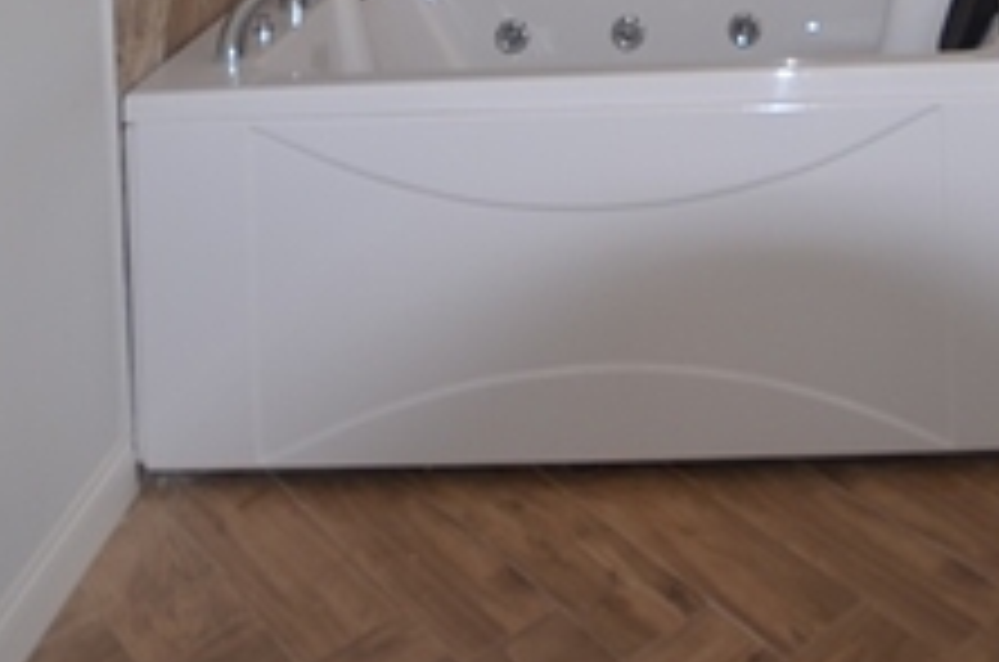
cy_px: -387
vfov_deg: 21.8
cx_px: 781
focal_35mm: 49
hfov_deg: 39.1
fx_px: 1357
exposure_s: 1/60
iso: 125
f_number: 4.5
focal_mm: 10
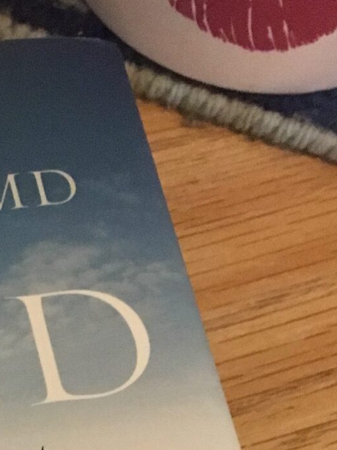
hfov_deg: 13.4
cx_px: -89
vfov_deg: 17.1
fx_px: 1390
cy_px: 611
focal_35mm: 107
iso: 250
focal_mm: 4.15
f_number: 2.2
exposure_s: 1/15
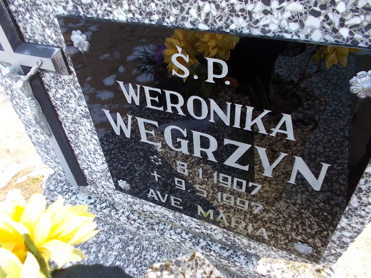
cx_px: 186
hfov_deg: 67.3
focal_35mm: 26
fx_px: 279
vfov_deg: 53.1
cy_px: 139
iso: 80
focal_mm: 4.6
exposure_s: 1/100
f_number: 3.2
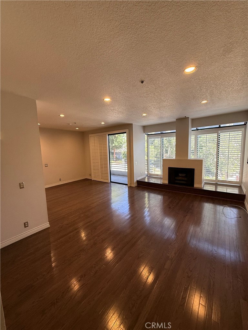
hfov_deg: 85.7
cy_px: 165
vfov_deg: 102.1
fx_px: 134
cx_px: 124
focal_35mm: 14
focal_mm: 2.22
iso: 250
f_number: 2.2
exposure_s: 1/120
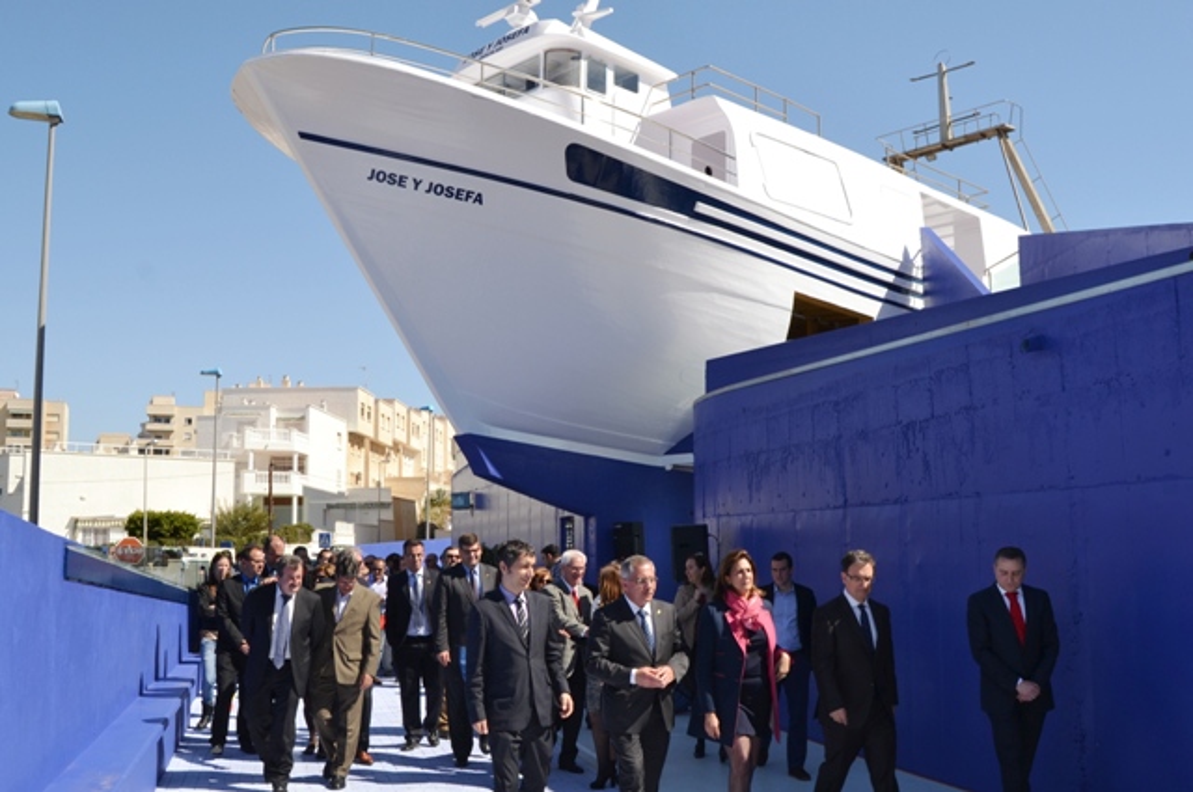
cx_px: 596
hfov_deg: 57.3
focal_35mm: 33
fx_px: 1092
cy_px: 396
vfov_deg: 39.9
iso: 100
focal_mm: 22
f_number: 9
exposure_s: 1/200
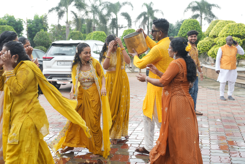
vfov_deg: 28.6
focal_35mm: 47
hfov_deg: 41.9
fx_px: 320
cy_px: 82
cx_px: 122
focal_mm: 47
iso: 500
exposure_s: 1/640
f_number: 2.8
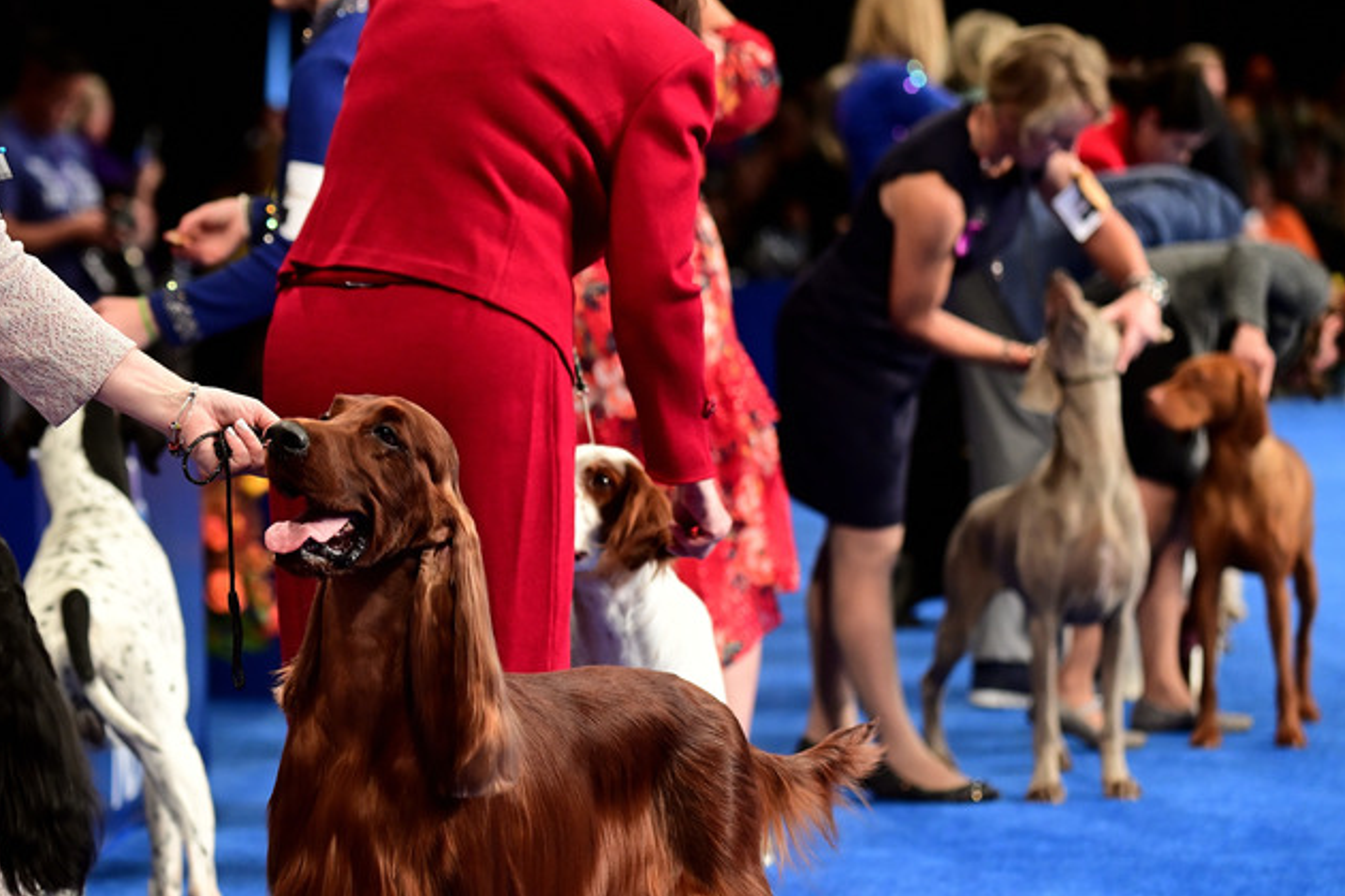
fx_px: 7173
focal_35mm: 192
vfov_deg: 7.2
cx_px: 517
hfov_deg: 10.7
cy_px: 478
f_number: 5
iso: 4000
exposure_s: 1/125
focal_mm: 155
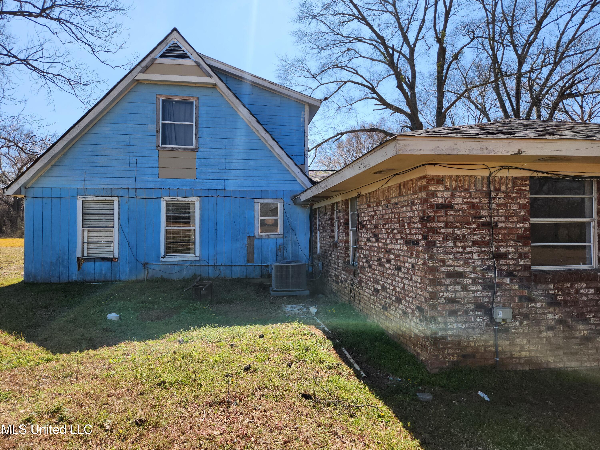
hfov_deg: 73.9
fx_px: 399
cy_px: 225
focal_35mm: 23
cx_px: 300
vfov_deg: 58.9
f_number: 1.8
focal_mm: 5.4
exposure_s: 1/1276
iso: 20
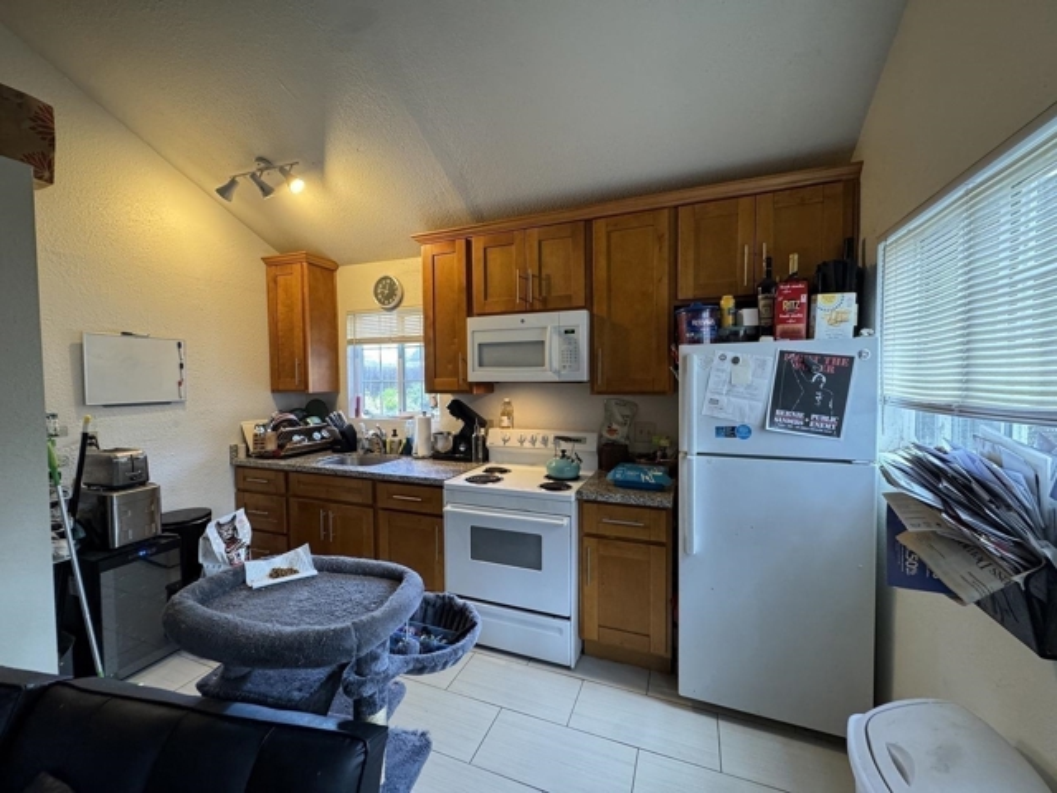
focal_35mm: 14
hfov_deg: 102.1
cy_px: 396
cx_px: 528
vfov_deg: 85.7
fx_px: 427
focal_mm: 2.22
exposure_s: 1/60
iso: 250
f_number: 2.2
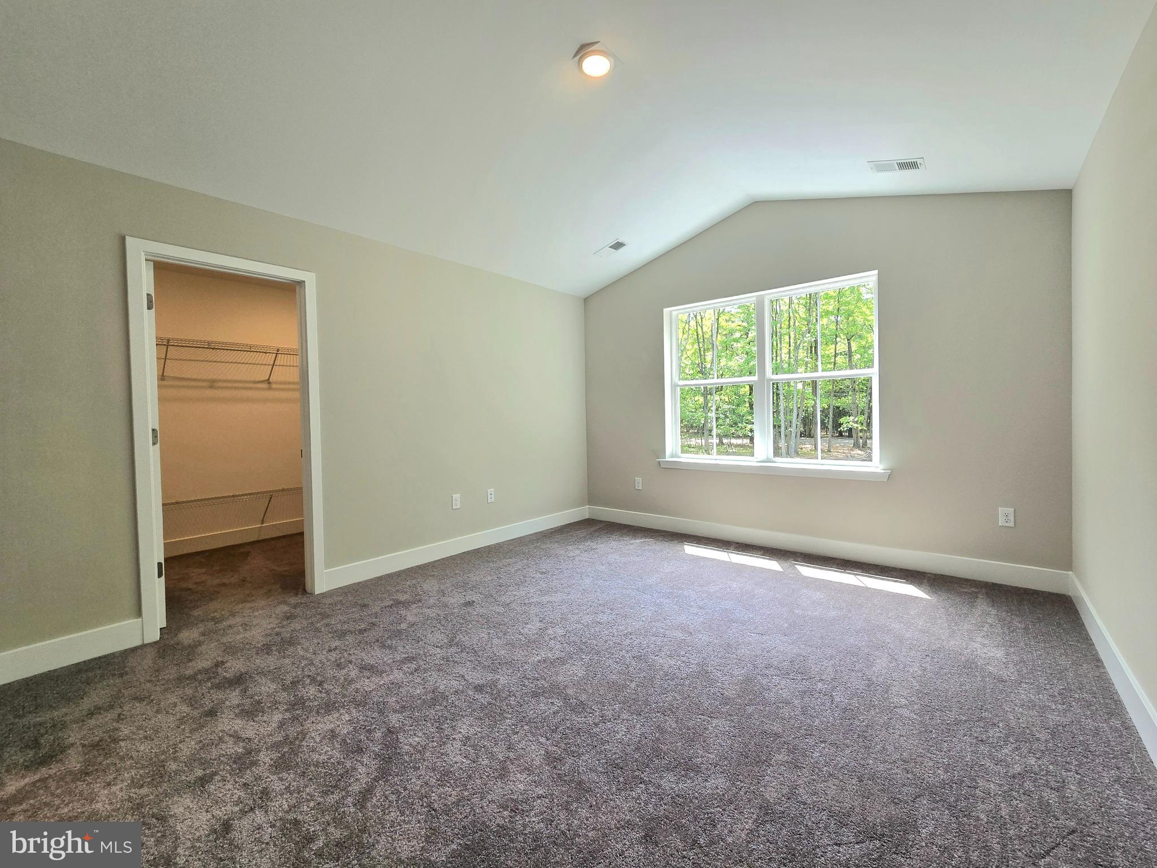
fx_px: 435
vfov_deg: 89.9
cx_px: 578
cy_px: 434
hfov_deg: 106.2
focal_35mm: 13
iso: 64
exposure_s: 1/120
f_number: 2.2
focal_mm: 2.2
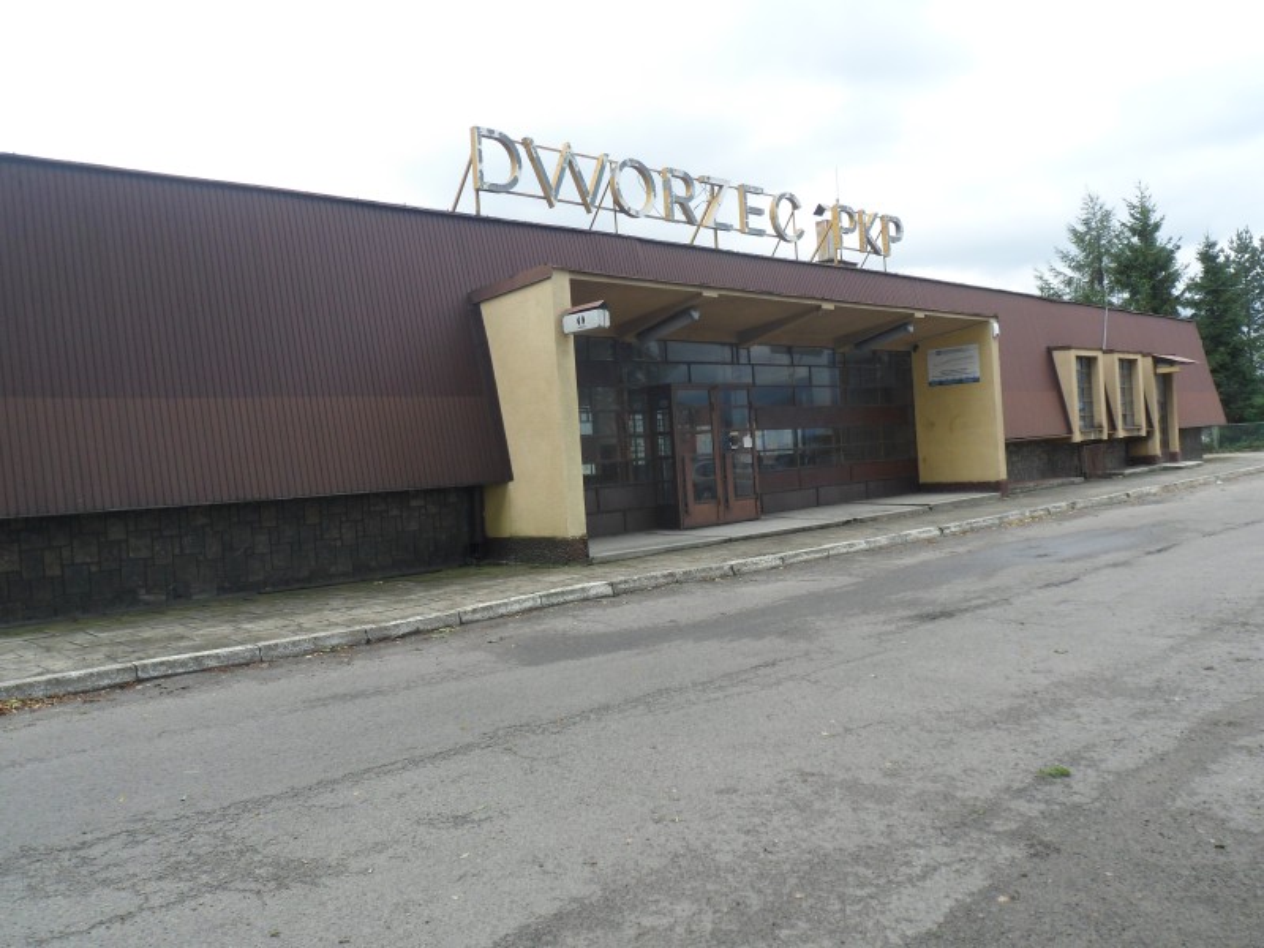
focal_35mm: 27
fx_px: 986
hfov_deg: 65.3
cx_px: 632
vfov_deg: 51.4
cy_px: 474
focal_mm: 4.9
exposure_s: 1/125
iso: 80
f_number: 3.3
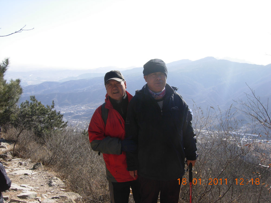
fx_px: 282
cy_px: 102
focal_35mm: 36
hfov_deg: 51.4
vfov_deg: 39.7
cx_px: 136
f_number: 4.8
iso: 50
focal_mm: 7.5
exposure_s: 1/296
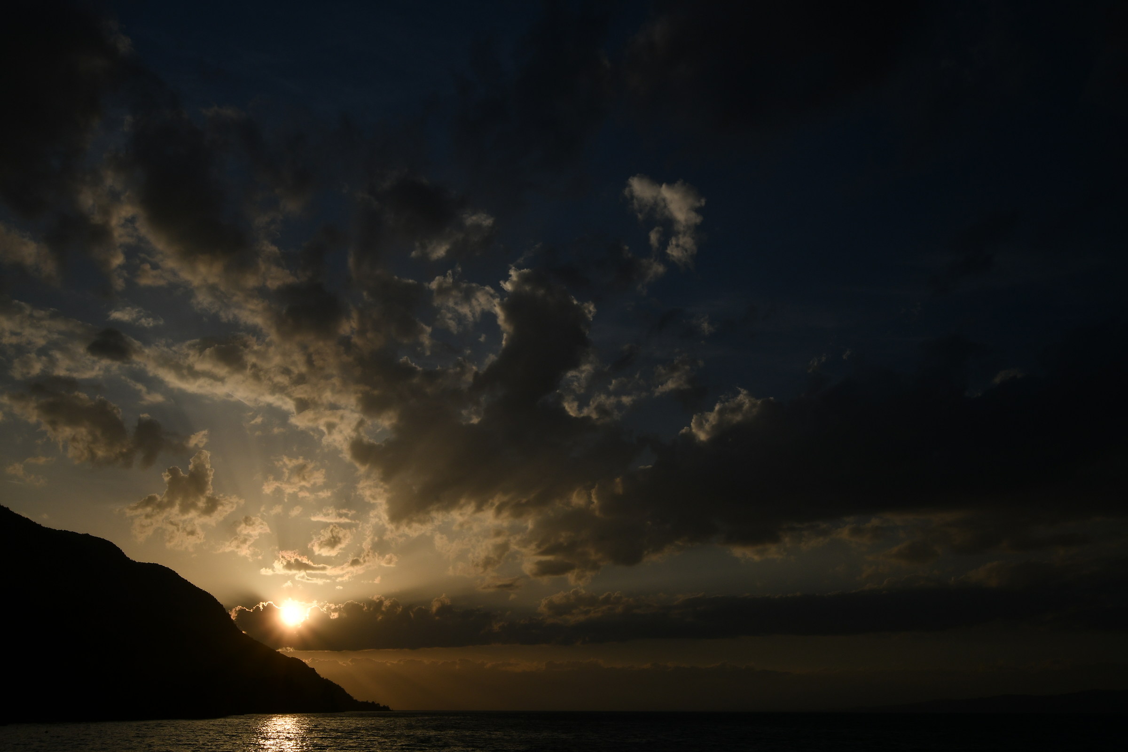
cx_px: 564
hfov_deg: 61.9
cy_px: 376
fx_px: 940
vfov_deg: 43.6
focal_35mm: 30
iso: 125
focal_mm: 20
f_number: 14
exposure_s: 1/400
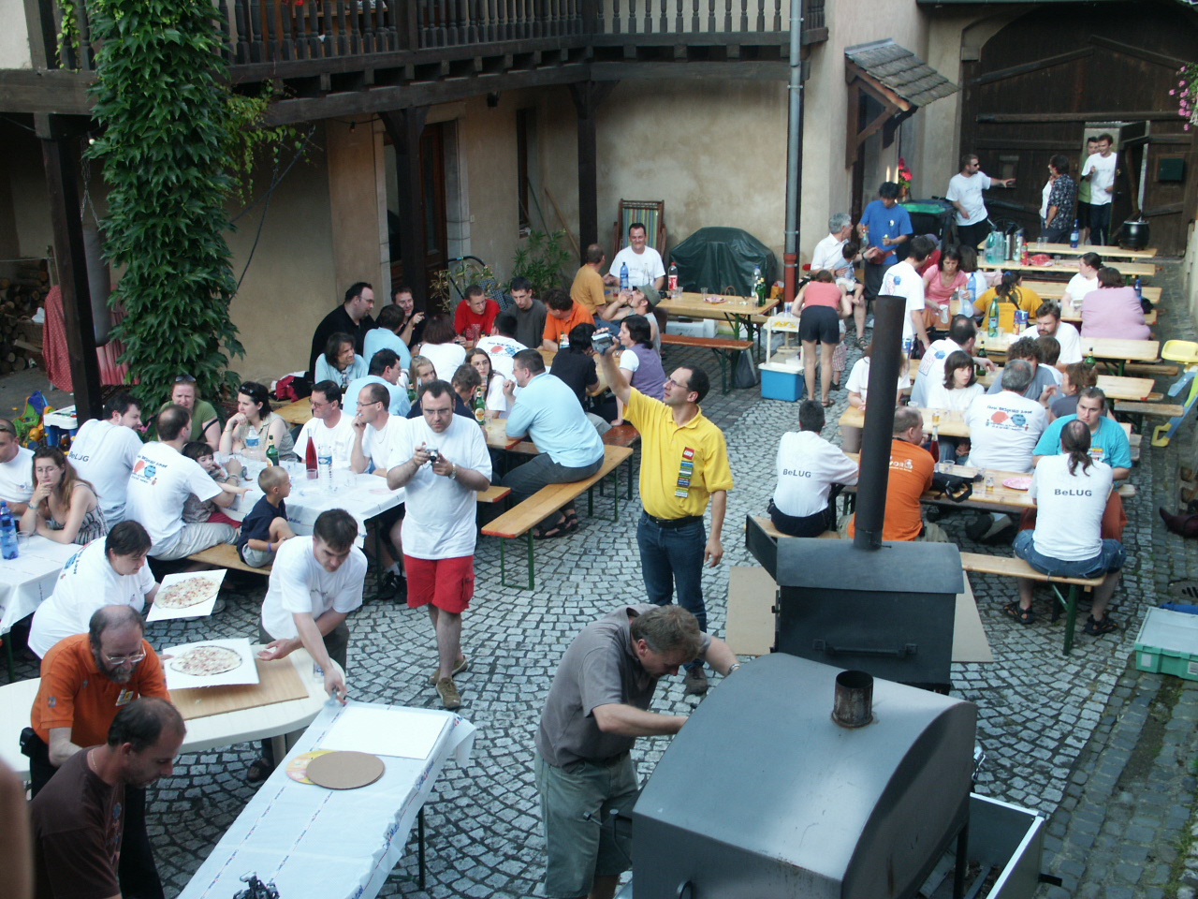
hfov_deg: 45.8
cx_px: 599
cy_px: 450
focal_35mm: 41
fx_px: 1419
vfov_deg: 35.1
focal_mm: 10.61
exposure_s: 1/60
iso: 100
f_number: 3.5
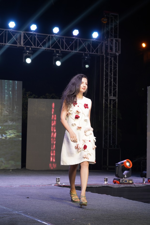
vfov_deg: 28.8
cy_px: 112
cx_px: 75
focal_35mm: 70
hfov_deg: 19.5
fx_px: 437
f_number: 5.6
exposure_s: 1/100
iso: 250
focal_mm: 70
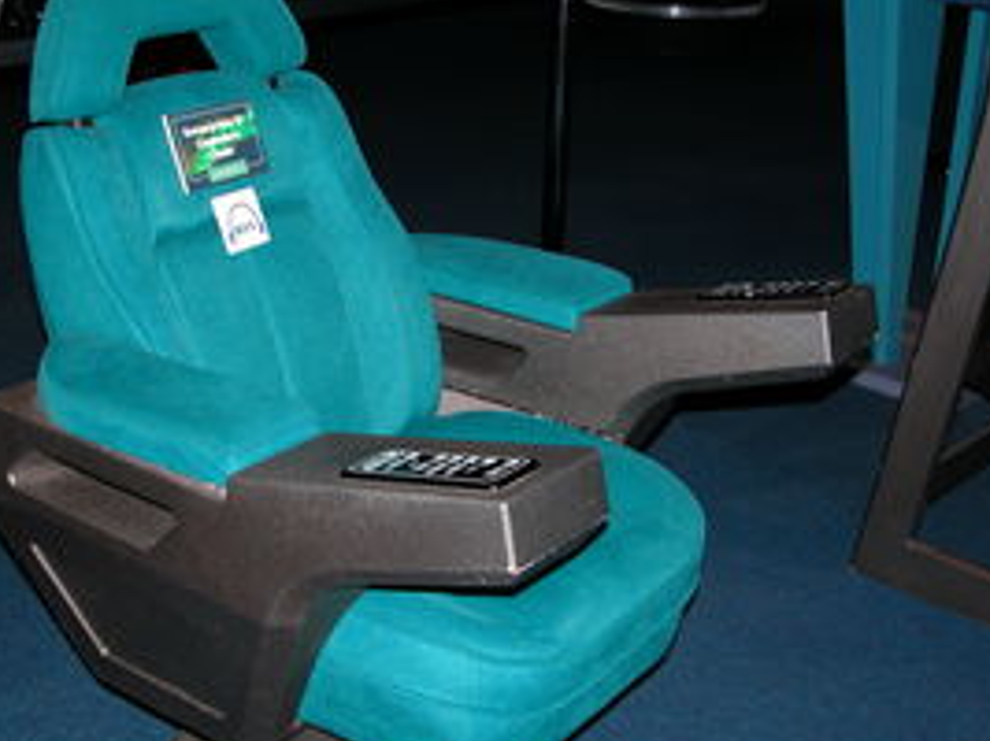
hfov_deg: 37.3
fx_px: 1458
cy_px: 374
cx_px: 363
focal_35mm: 51
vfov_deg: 28.5
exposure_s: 1/60
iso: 100
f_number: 2.8
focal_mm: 8.9
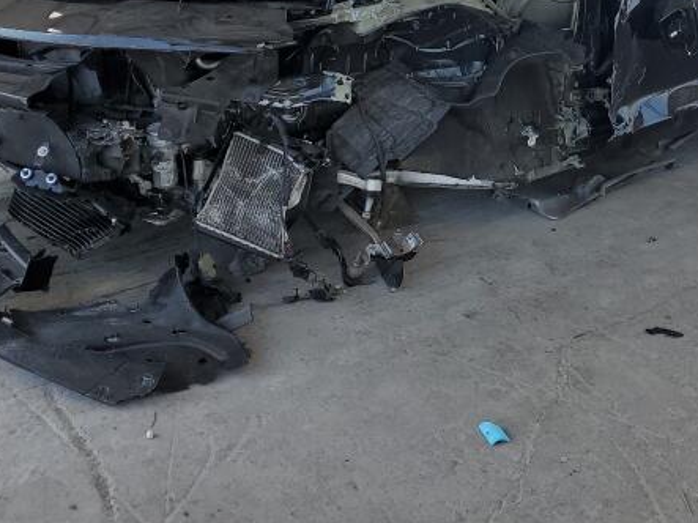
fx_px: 947
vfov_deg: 29.6
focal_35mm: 47
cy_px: 54
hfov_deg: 39.9
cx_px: 470
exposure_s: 1/833
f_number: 1.5
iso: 50
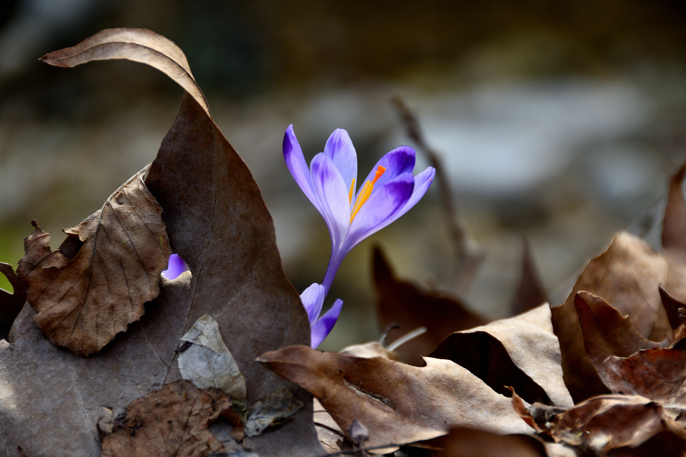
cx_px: 343
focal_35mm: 255
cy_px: 228
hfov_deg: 8.1
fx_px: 4859
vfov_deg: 5.4
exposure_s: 1/60
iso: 100
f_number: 5.6
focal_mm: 170
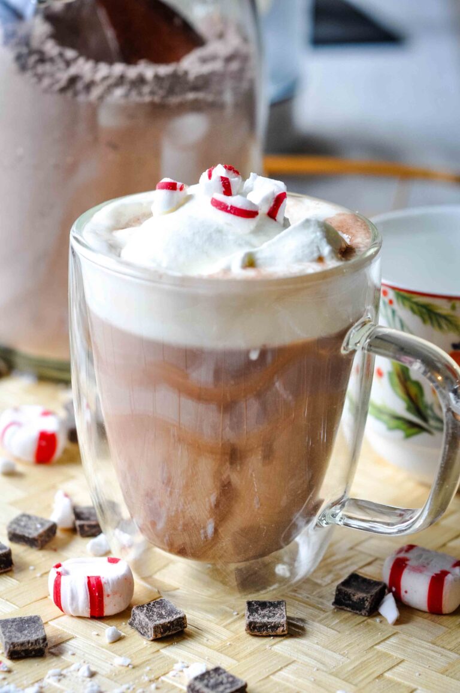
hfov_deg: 18.1
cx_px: 230
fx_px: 1441
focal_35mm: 75
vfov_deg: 27.0
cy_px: 346
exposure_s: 1/100
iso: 400
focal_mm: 50
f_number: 5
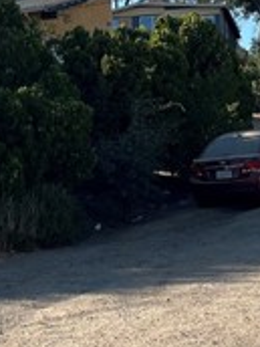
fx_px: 971
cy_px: 113
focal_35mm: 97
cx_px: 119
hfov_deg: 15.2
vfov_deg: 20.2
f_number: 1.6
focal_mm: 5.1
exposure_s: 1/2825
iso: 50
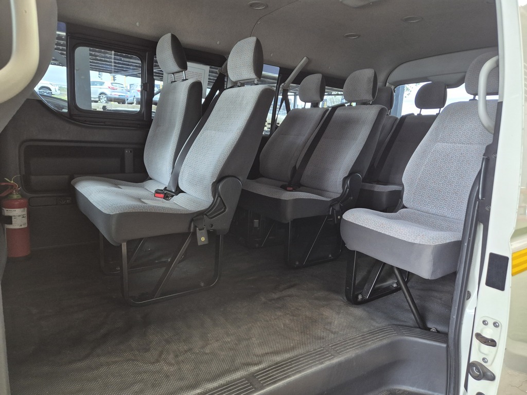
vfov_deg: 58.9
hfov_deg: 73.9
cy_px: 198
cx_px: 264
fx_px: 350
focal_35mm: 23
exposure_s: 1/100
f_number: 1.8
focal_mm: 5.4
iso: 400
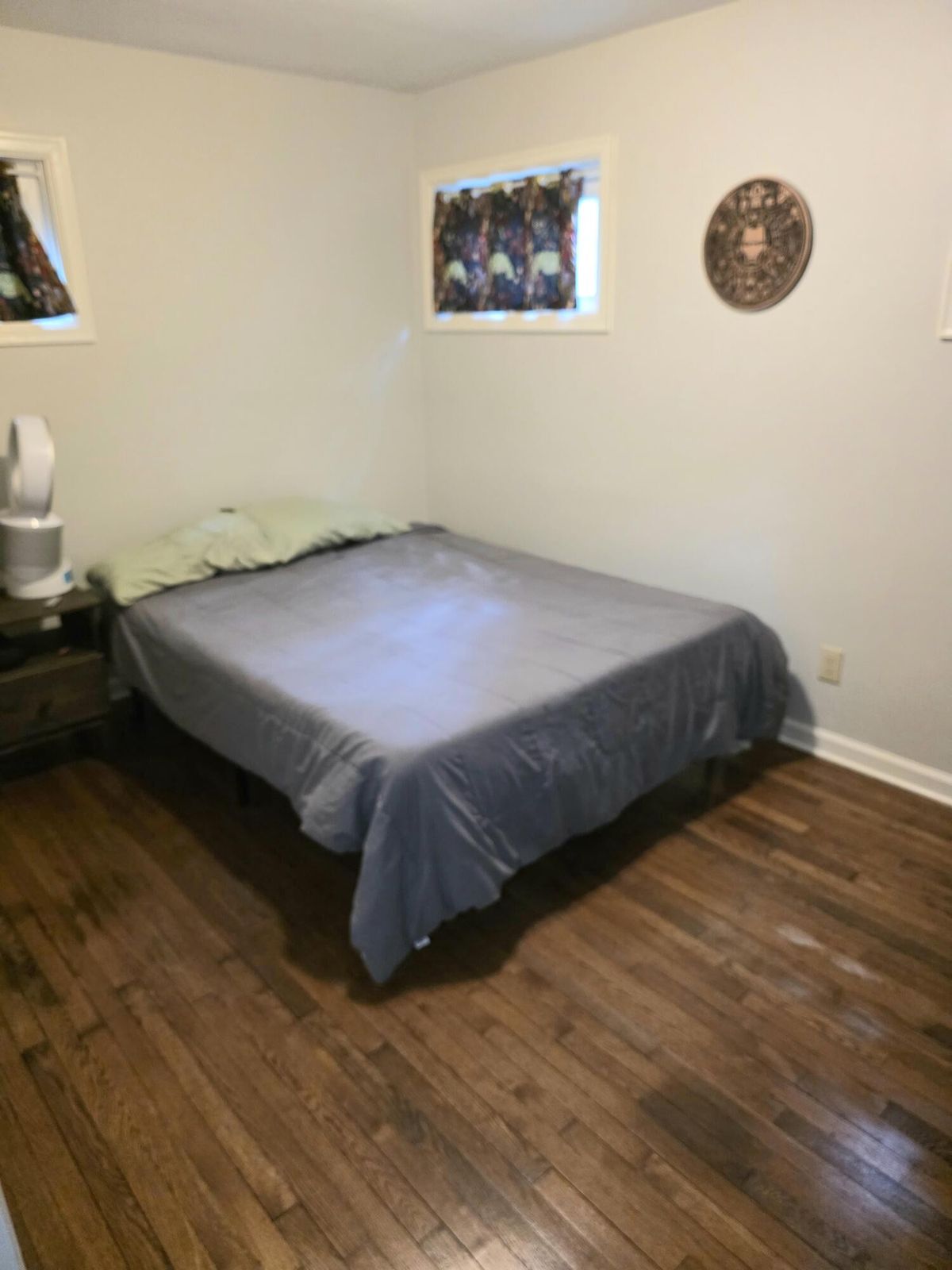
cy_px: 635
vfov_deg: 73.9
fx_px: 843
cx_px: 476
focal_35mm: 23
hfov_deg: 58.9
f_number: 1.7
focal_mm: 6.3
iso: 1250
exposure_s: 1/120
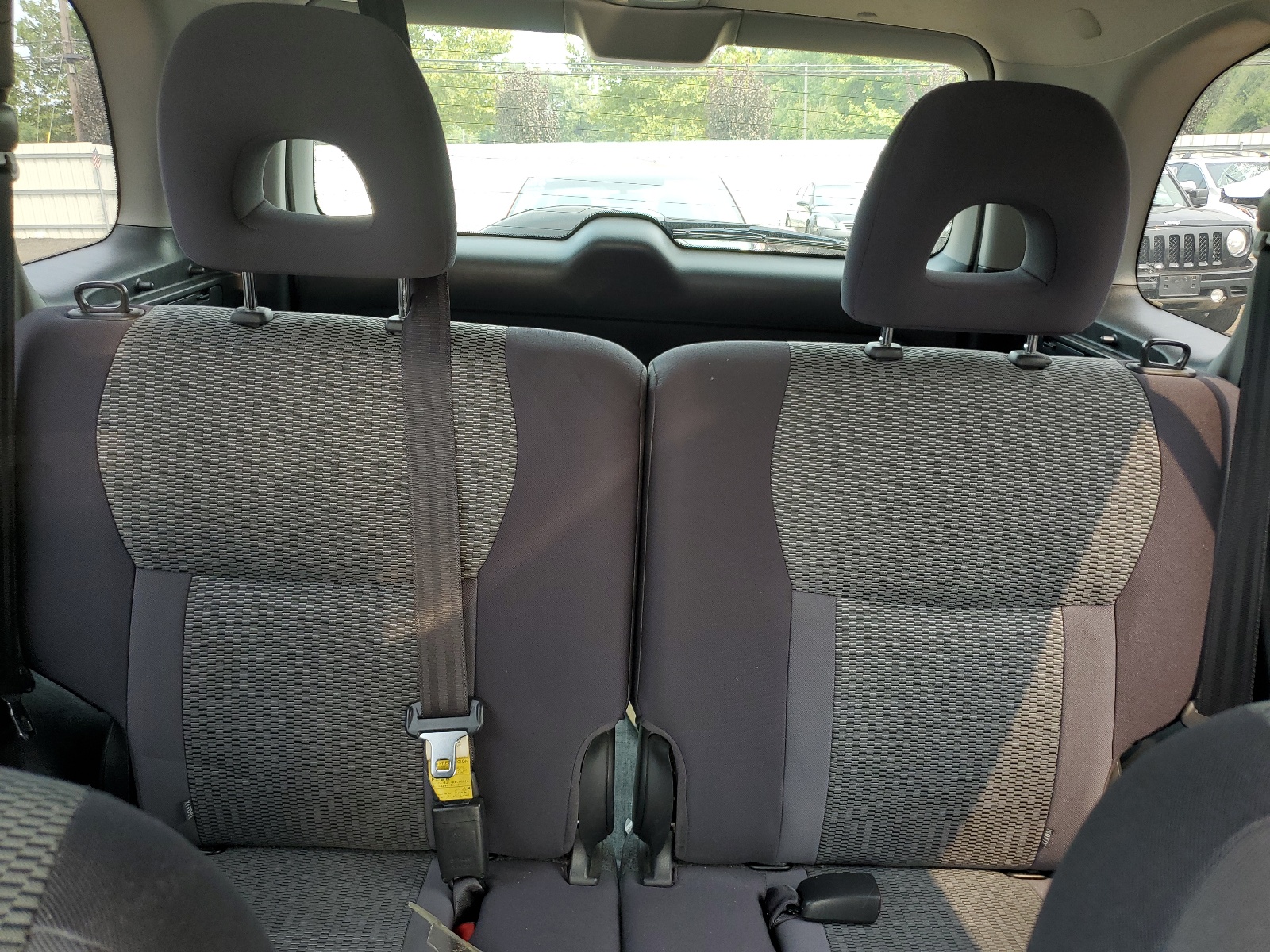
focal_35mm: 26
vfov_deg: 53.1
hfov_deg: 67.3
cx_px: 635
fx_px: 954
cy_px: 476
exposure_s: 1/175
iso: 50
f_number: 1.5
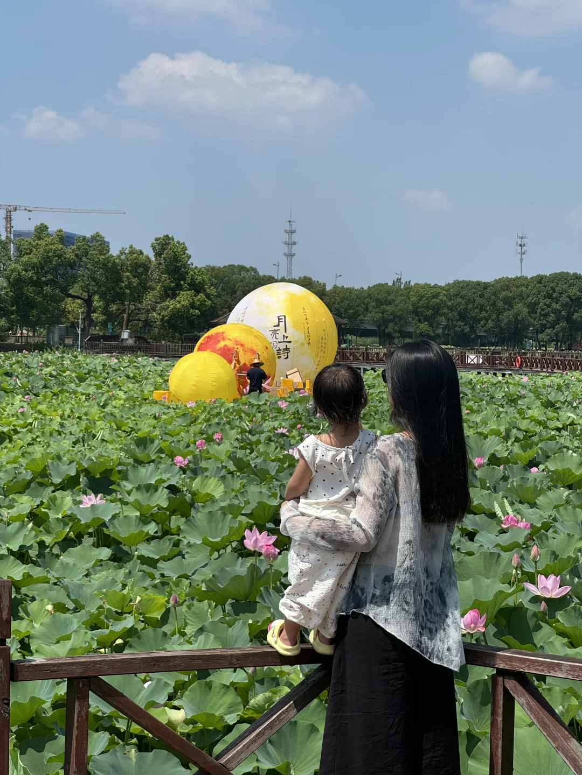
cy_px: 388
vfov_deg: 25.3
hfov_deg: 19.1
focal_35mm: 77
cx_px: 291
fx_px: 1726
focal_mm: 9
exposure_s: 1/874
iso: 25
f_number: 2.8
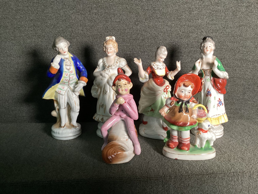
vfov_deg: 45.4
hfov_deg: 58.3
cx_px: 129
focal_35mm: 31
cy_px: 97
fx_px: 231
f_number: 2.4
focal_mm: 3.3
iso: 160
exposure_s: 1/60
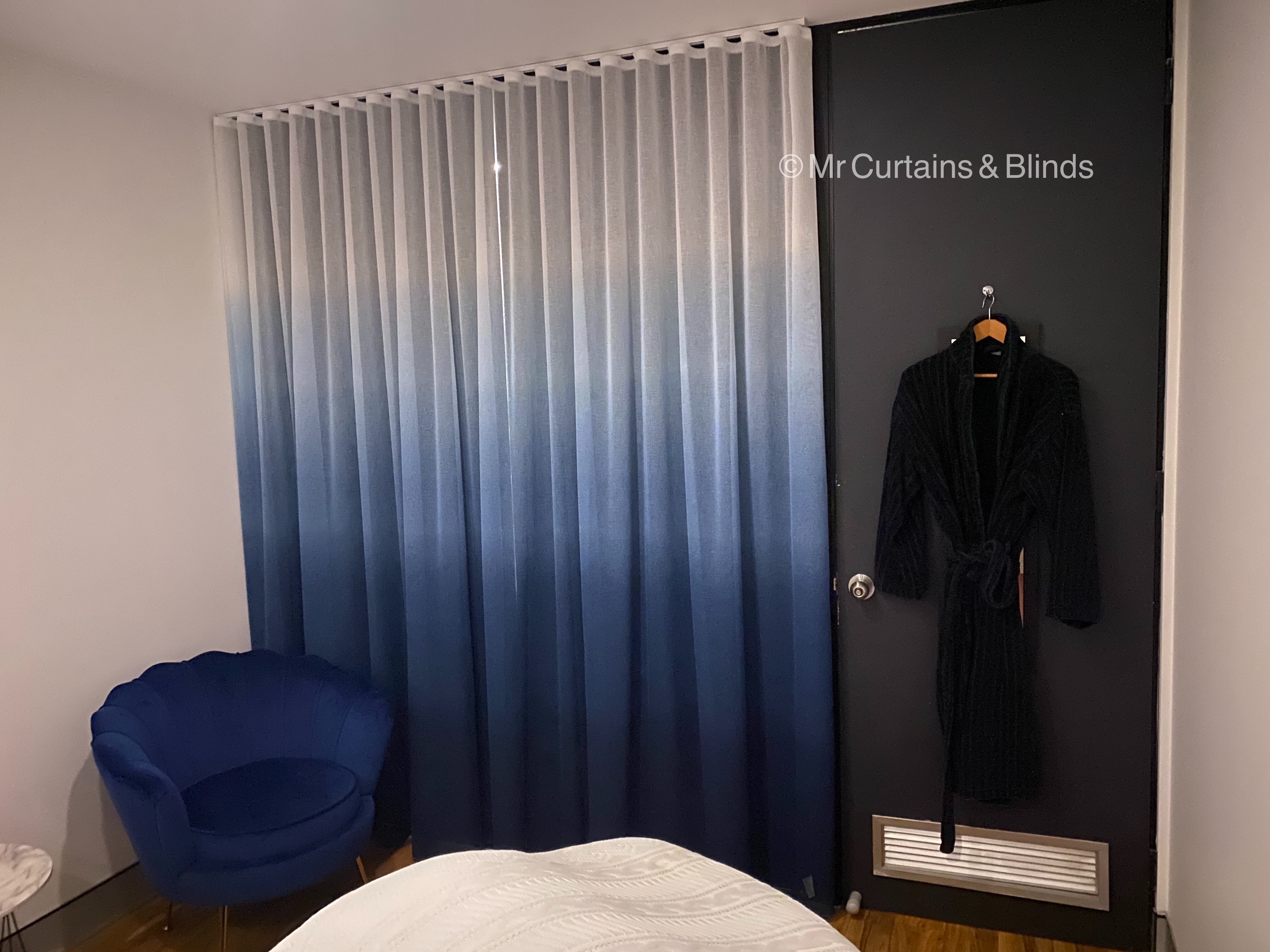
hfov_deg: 67.3
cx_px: 635
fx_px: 954
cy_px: 476
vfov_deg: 53.1
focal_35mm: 26
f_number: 1.8
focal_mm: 4.25
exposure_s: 1/8
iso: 1000
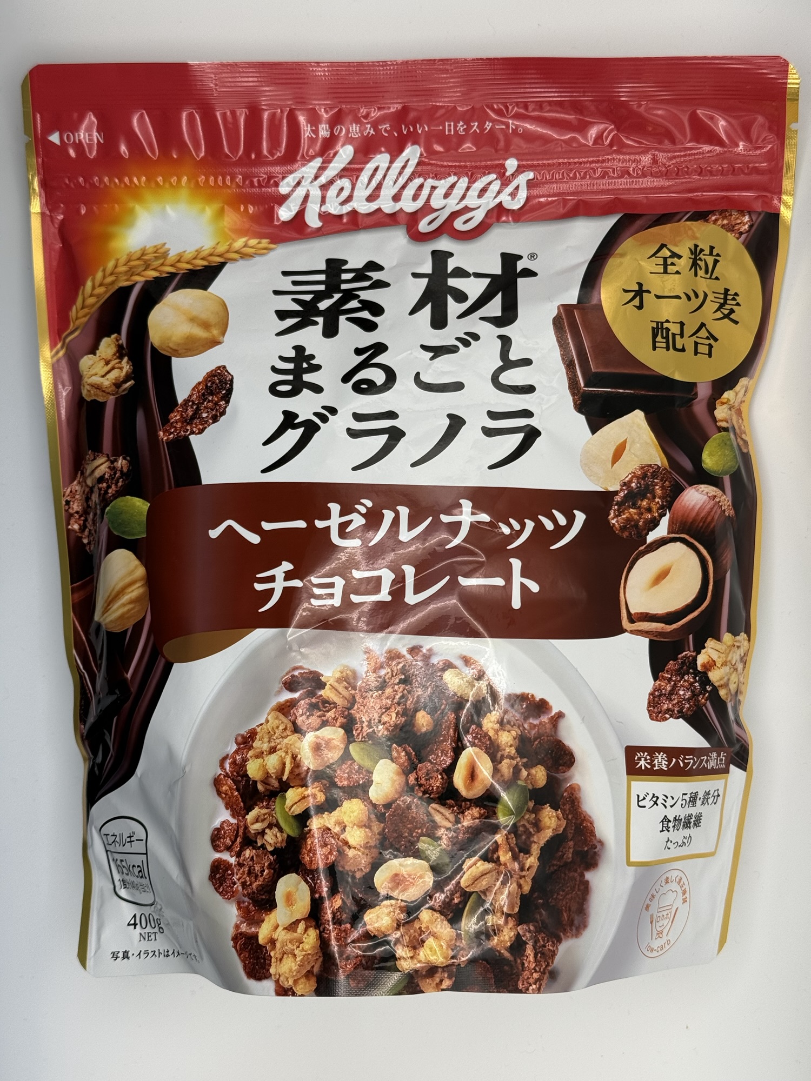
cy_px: 540
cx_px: 406
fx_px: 1499
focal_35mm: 48
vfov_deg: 39.7
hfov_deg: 30.3
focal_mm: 6.76
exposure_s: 1/121
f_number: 1.78
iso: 50
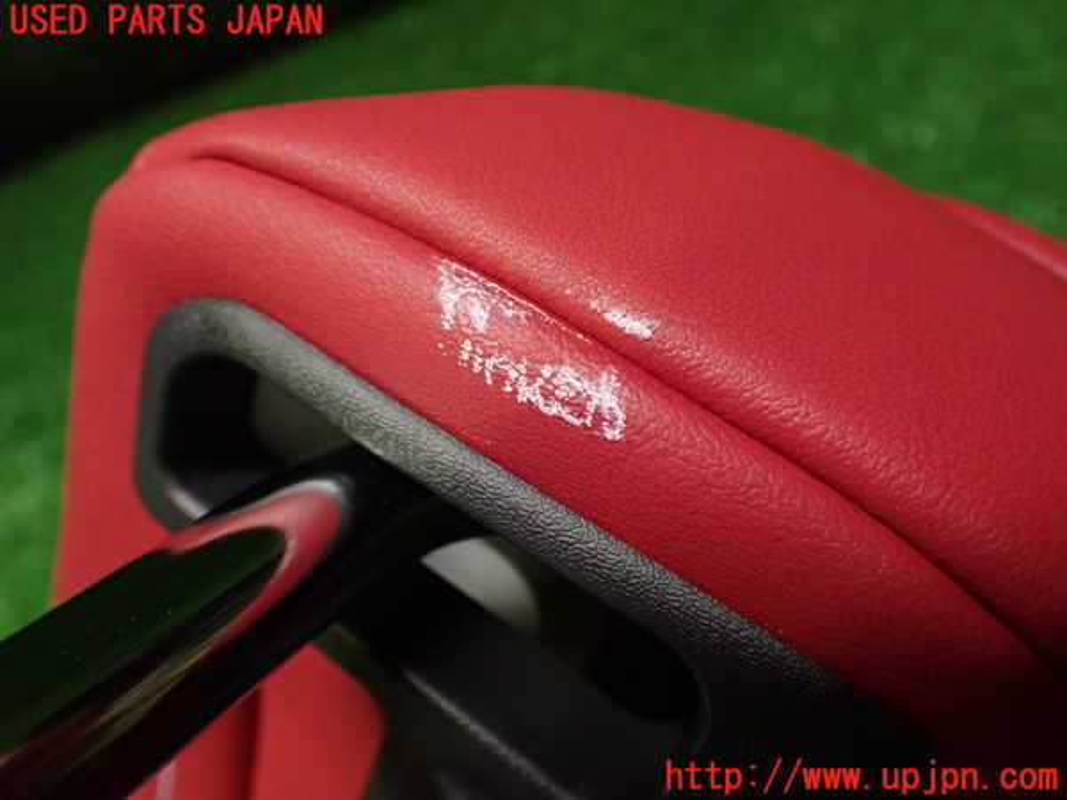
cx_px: 534
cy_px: 400
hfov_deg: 60.0
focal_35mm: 30
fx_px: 925
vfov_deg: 46.8
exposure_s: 1/60
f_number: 2.3
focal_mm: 5.4
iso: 800
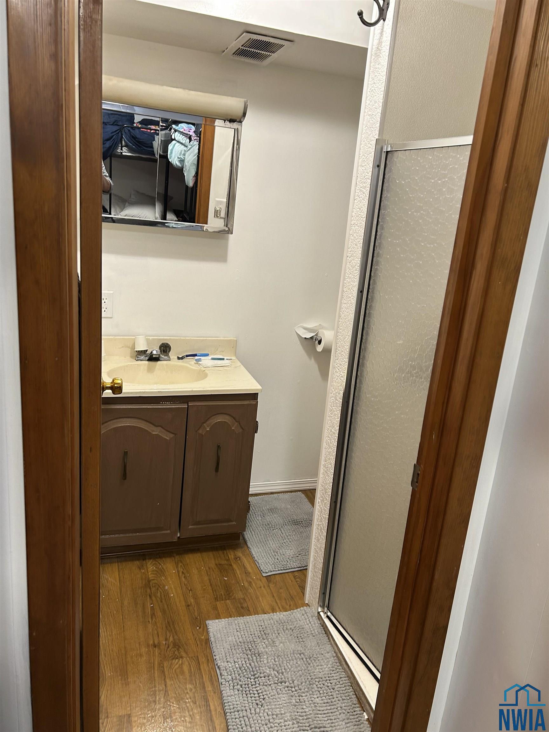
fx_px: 550
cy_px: 366
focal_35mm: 26
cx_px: 274
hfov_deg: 53.1
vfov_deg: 67.3
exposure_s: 1/60
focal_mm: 5.7
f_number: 1.5
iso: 80
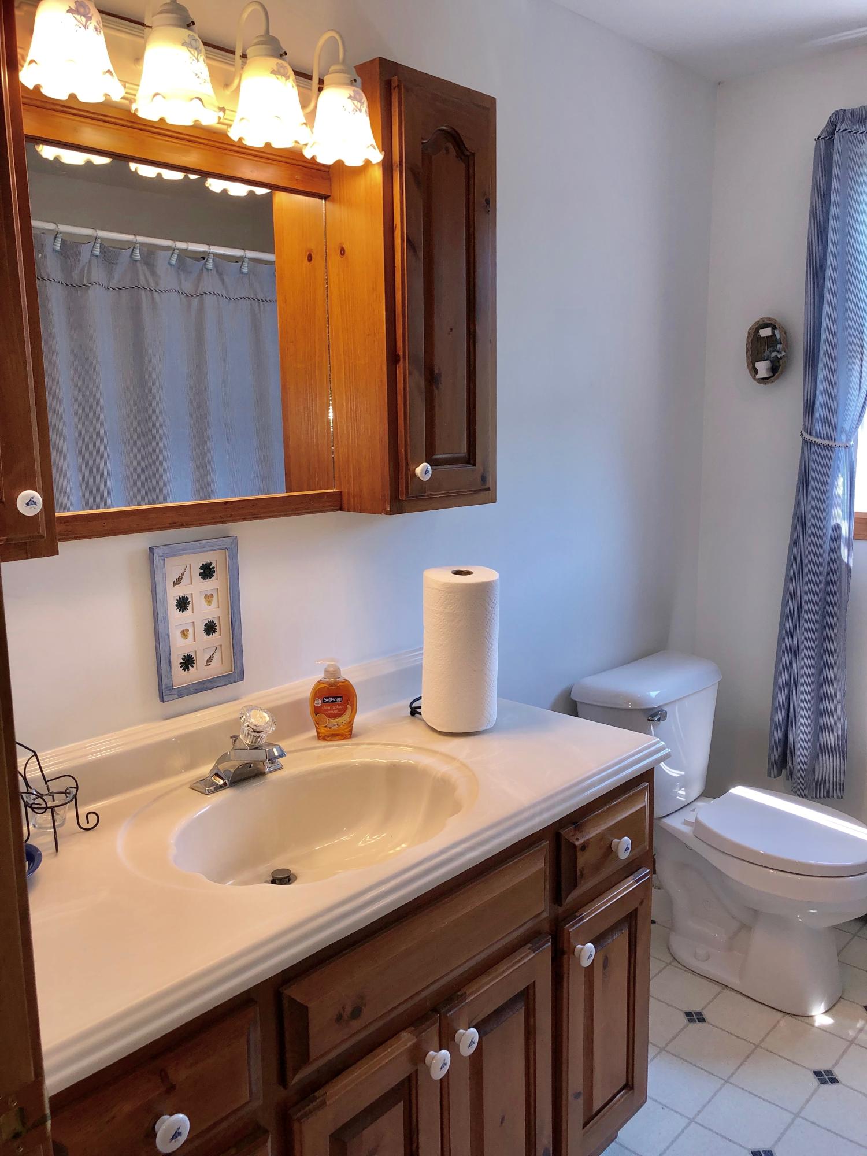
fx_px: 935
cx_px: 434
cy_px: 578
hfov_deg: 49.7
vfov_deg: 63.4
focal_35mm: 28
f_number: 1.8
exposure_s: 1/120
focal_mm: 4
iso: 25
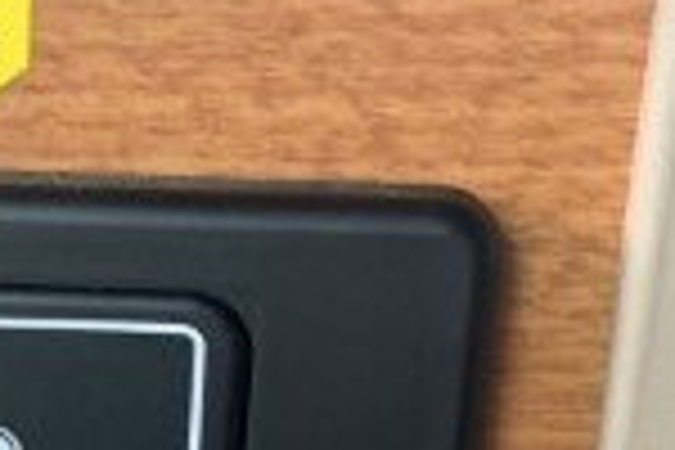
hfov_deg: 17.0
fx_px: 2156
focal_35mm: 115
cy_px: 598
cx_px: -130
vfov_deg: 11.6
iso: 160
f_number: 1.8
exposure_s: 1/60
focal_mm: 4.25
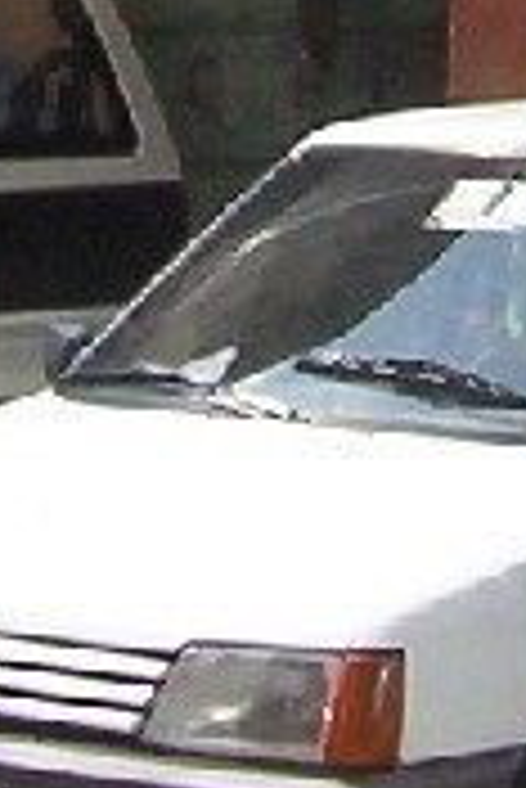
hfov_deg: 5.4
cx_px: 211
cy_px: -693
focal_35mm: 253
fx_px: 5534
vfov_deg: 7.8
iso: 100
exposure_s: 1/652
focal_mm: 5.54
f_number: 5.24
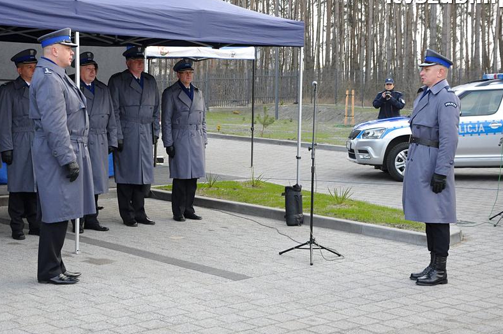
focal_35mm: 68
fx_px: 949
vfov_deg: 20.0
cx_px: 259
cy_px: 157
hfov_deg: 29.7
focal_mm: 42
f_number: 8
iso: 1600
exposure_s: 1/200
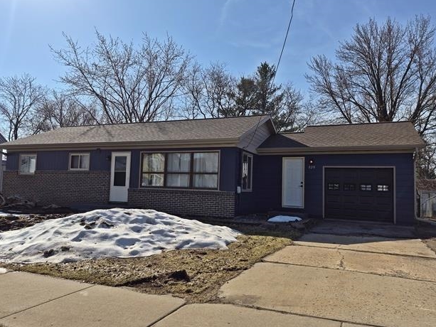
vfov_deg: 56.8
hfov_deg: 71.6
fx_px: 302
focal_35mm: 24
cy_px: 168
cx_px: 214
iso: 80
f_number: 1.8
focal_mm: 5.4
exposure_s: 1/7264
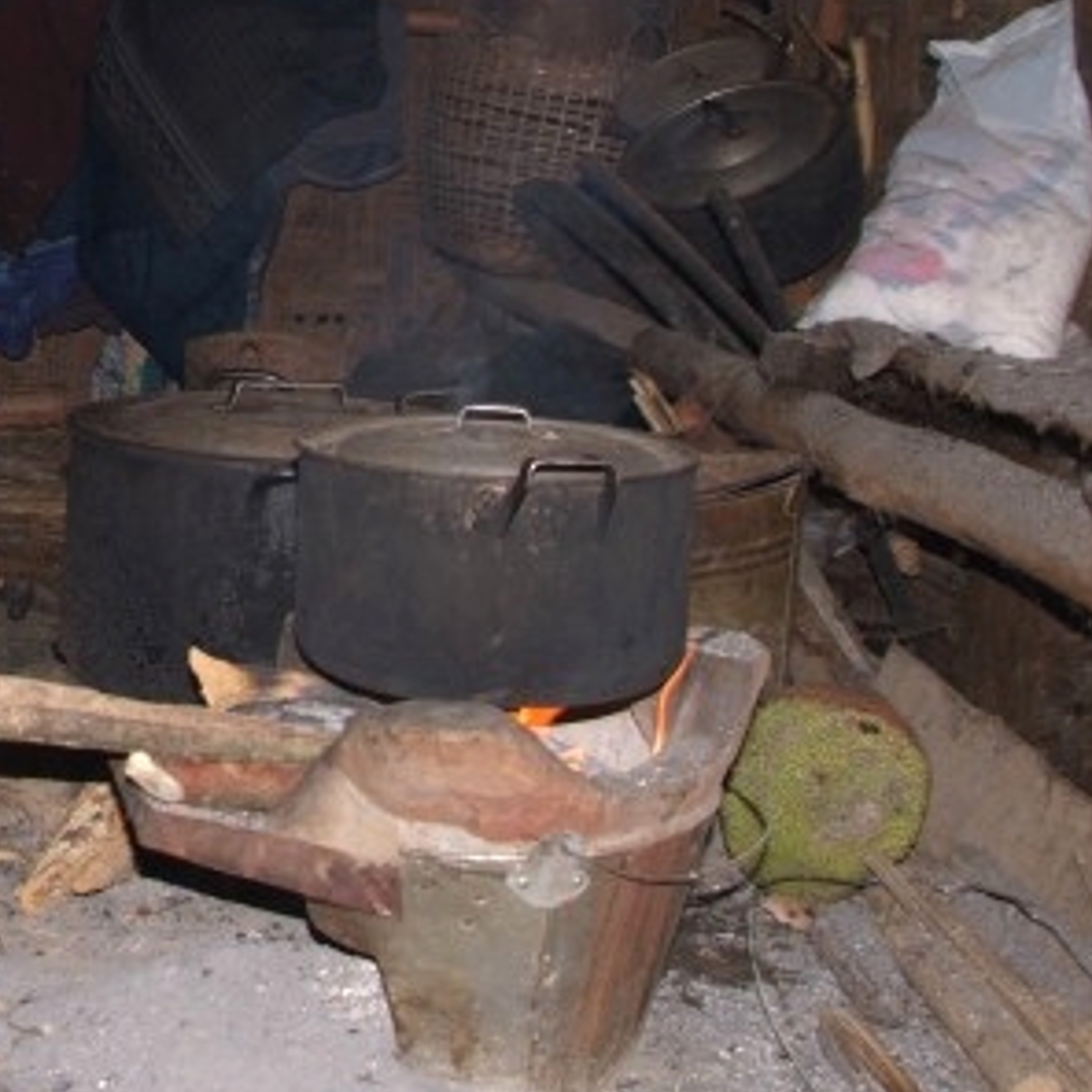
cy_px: 463
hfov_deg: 26.3
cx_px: 7
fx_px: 2213
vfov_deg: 27.7
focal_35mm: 62
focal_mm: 18
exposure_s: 1/60
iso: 100
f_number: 3.5
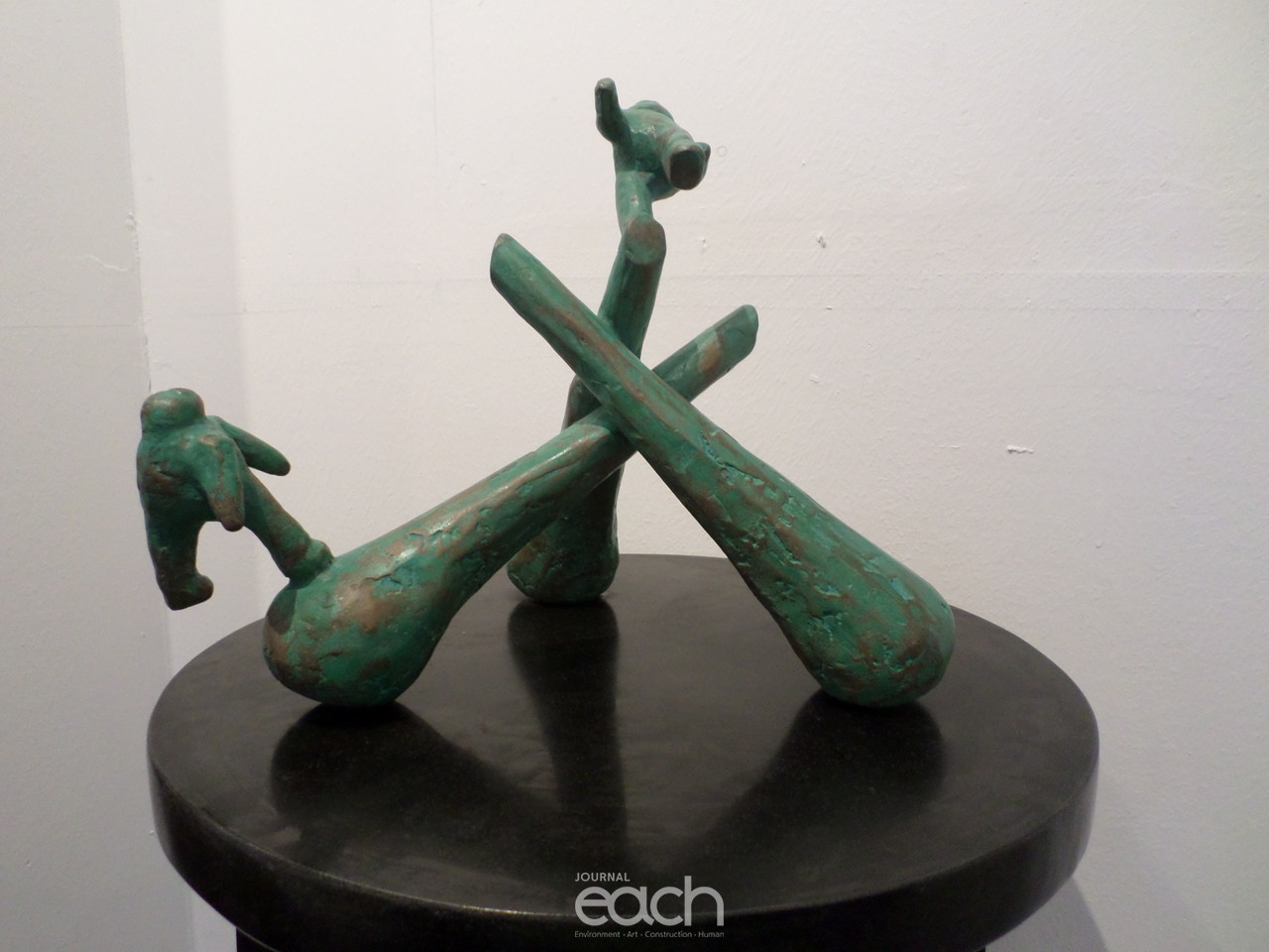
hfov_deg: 69.4
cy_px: 476
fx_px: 916
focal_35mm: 25
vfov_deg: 54.9
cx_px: 634
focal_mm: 4.5
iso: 240
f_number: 2.5
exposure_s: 1/30
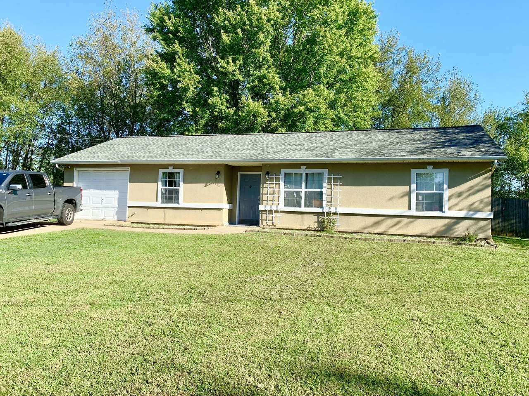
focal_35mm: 26
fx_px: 397
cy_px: 198
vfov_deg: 53.1
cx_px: 264
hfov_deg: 67.3
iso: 25
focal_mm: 4.25
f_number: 1.8
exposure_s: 1/1065
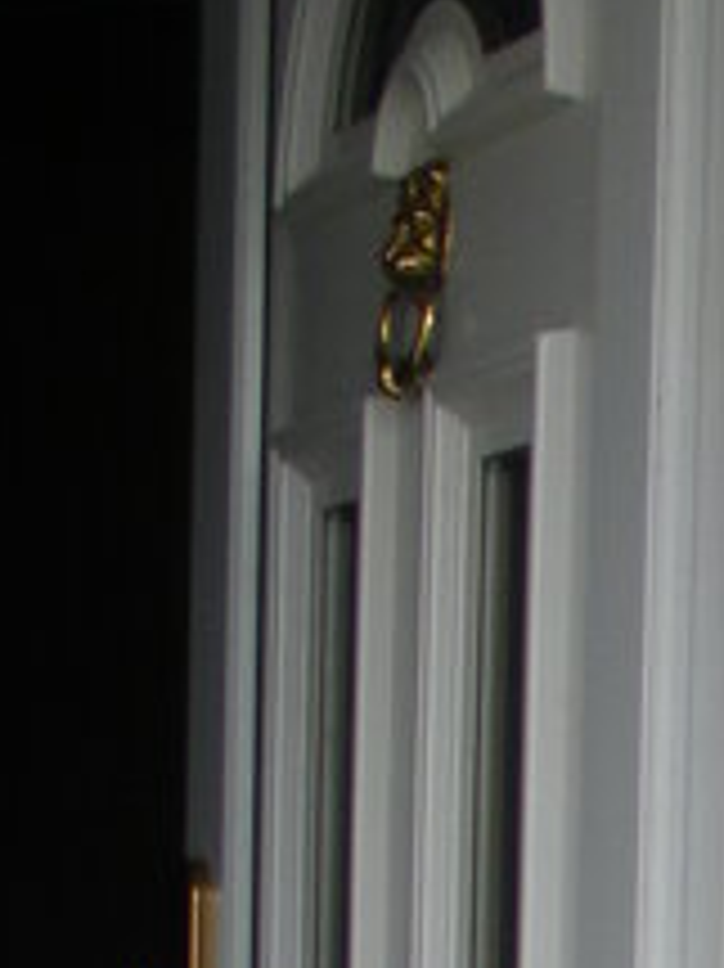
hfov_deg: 7.0
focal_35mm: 201
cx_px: 1709
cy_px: 2359
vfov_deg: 8.9
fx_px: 5611
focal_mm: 6.3
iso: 64
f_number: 3.5
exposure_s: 1/118
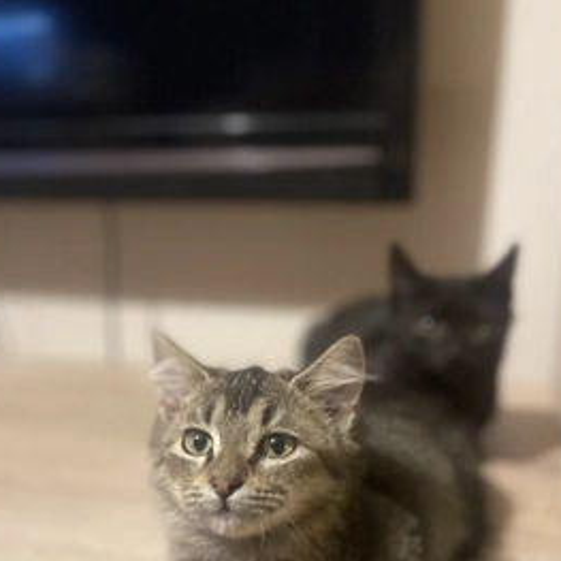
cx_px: 290
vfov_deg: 46.2
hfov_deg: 47.2
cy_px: 390
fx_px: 642
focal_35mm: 35
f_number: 1.6
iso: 640
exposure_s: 1/30
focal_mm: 5.1
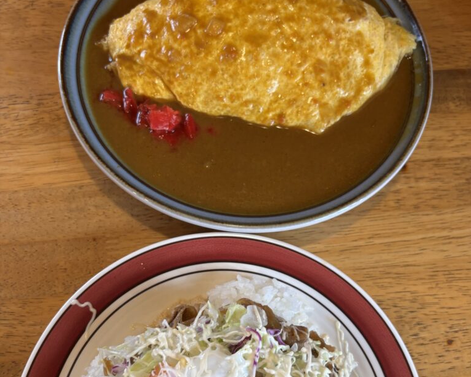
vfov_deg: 42.8
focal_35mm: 34
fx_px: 474
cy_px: 252
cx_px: 236
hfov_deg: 52.9
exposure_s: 1/60
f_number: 1.6
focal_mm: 5.96
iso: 100
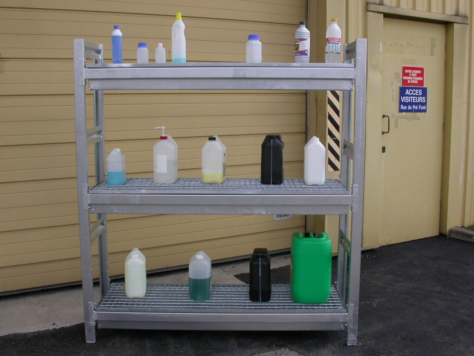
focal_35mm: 42
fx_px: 575
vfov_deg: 34.3
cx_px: 237
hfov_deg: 44.8
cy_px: 178
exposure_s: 1/125
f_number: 6.9
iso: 100
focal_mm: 8.7
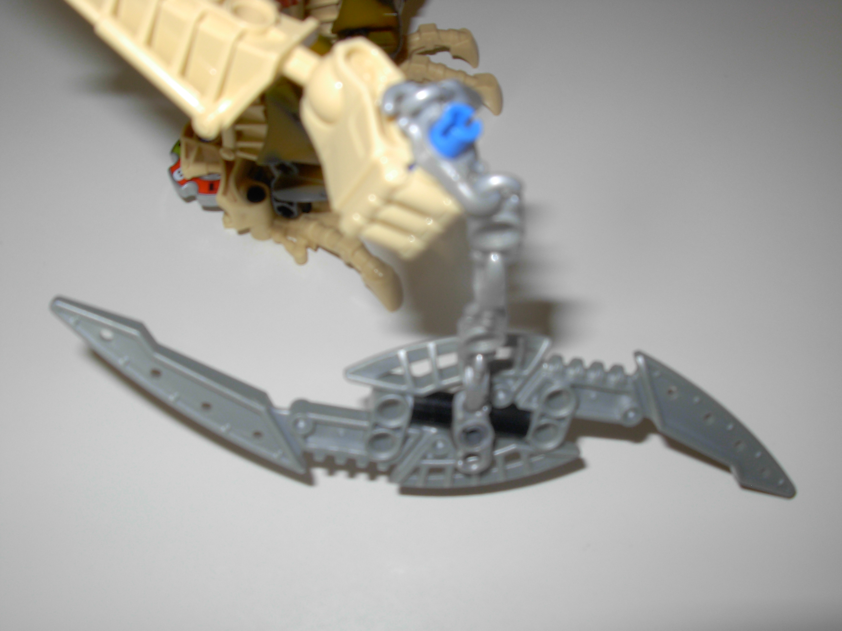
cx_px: 421
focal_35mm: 38
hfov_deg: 49.0
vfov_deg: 37.7
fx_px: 924
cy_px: 316
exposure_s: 1/65.8
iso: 79
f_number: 4.9
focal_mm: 6.3
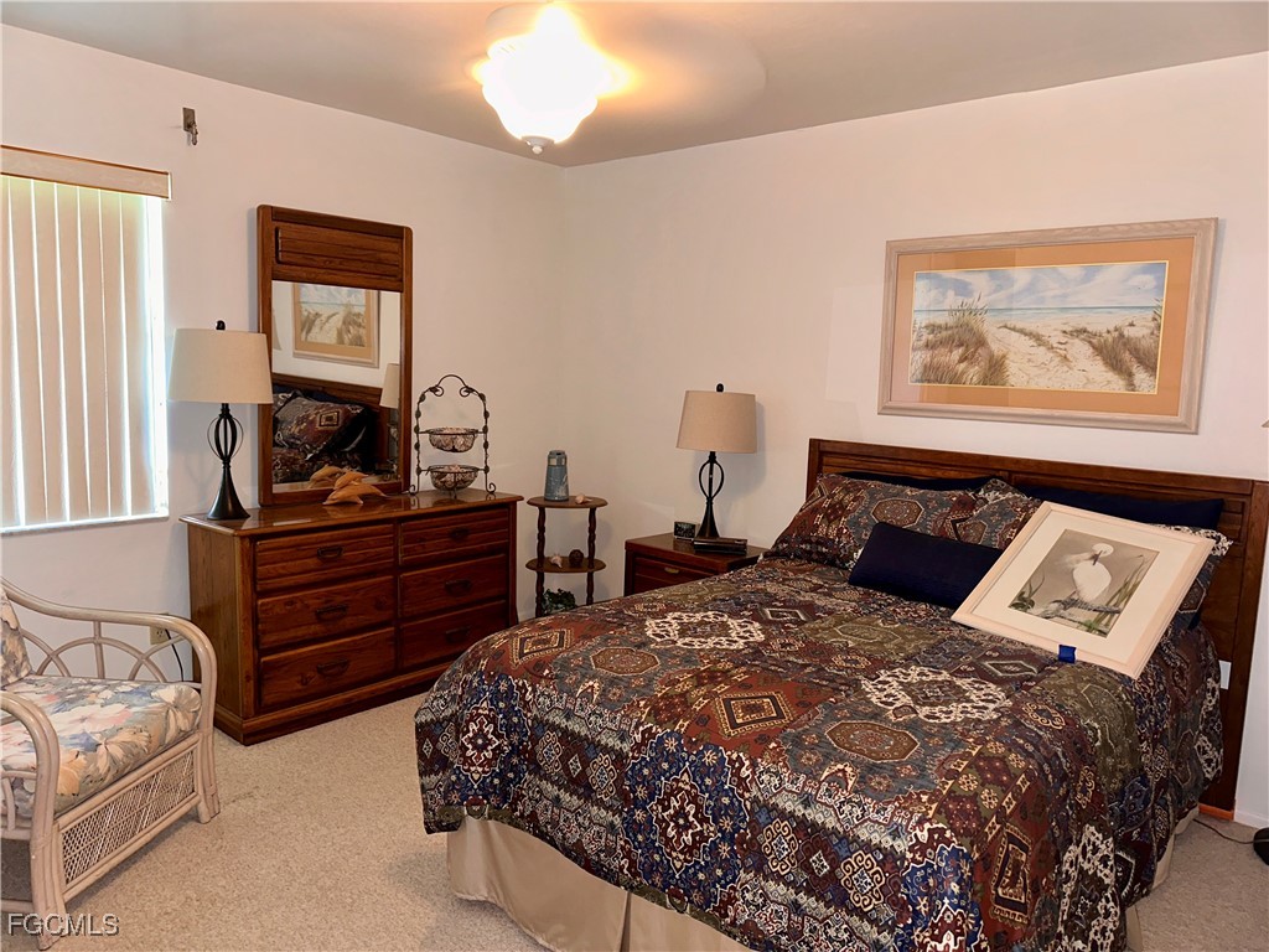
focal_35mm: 24
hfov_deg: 71.6
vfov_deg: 56.8
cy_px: 476
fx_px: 880
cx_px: 634
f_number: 1.78
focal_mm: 6.86
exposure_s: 1/13
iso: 100
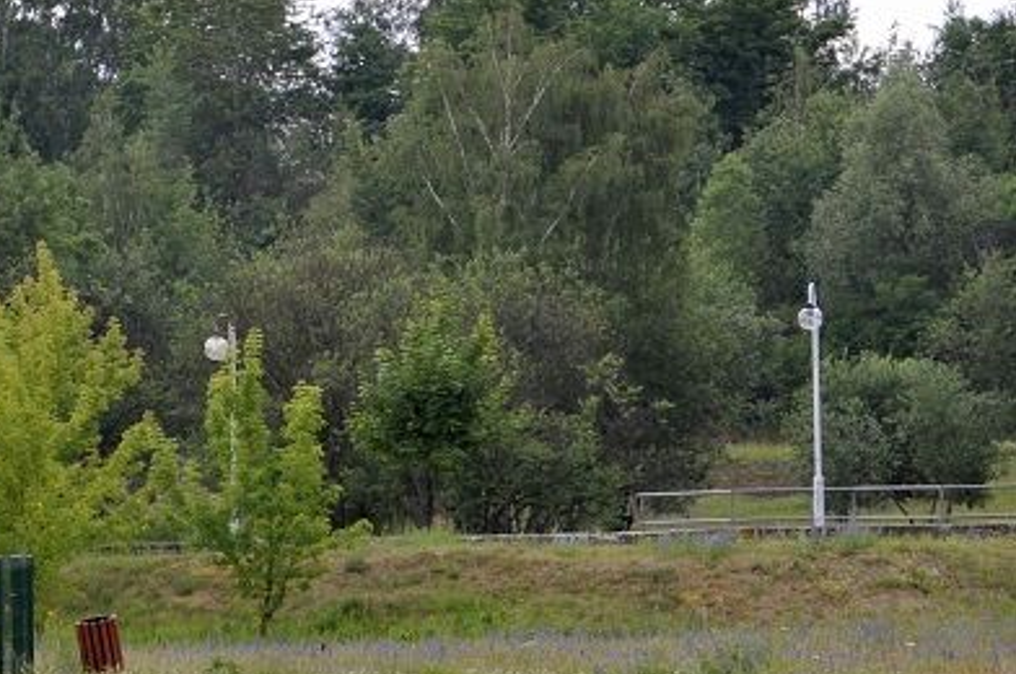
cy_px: 557
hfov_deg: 7.1
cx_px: -275
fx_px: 8094
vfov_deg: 4.8
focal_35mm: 287
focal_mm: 75
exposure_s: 1/320
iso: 640
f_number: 9
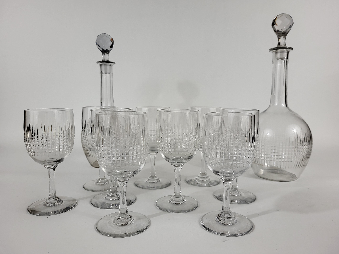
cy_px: 127
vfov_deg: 53.1
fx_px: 255
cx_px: 170
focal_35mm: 26
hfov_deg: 67.3
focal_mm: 5.4
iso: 160
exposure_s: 1/100
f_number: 1.8
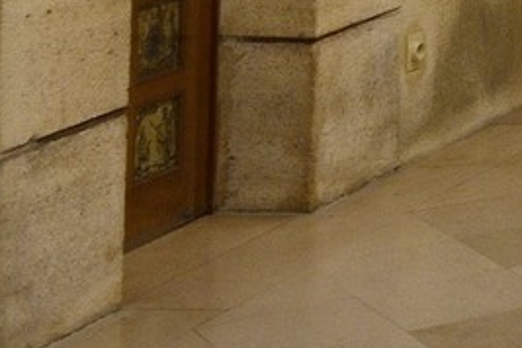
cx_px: 1546
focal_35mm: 144
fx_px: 2088
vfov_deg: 8.2
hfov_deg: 10.4
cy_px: -665
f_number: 5.6
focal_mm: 24
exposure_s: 1/40
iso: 800
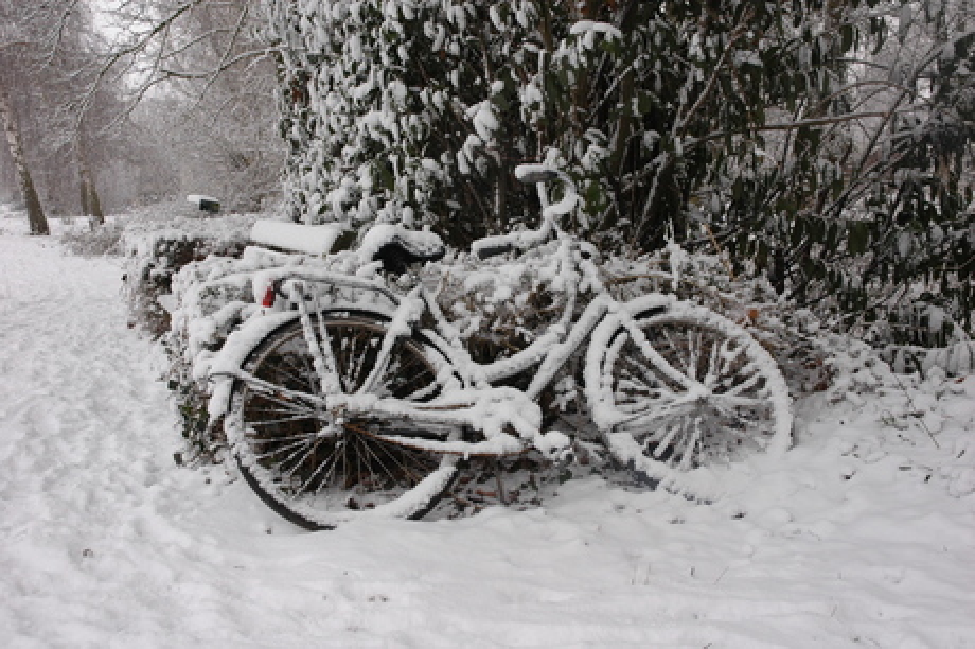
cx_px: 488
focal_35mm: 44
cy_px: 324
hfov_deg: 45.0
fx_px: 1177
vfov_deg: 30.8
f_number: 7.1
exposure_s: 1/200
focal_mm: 29
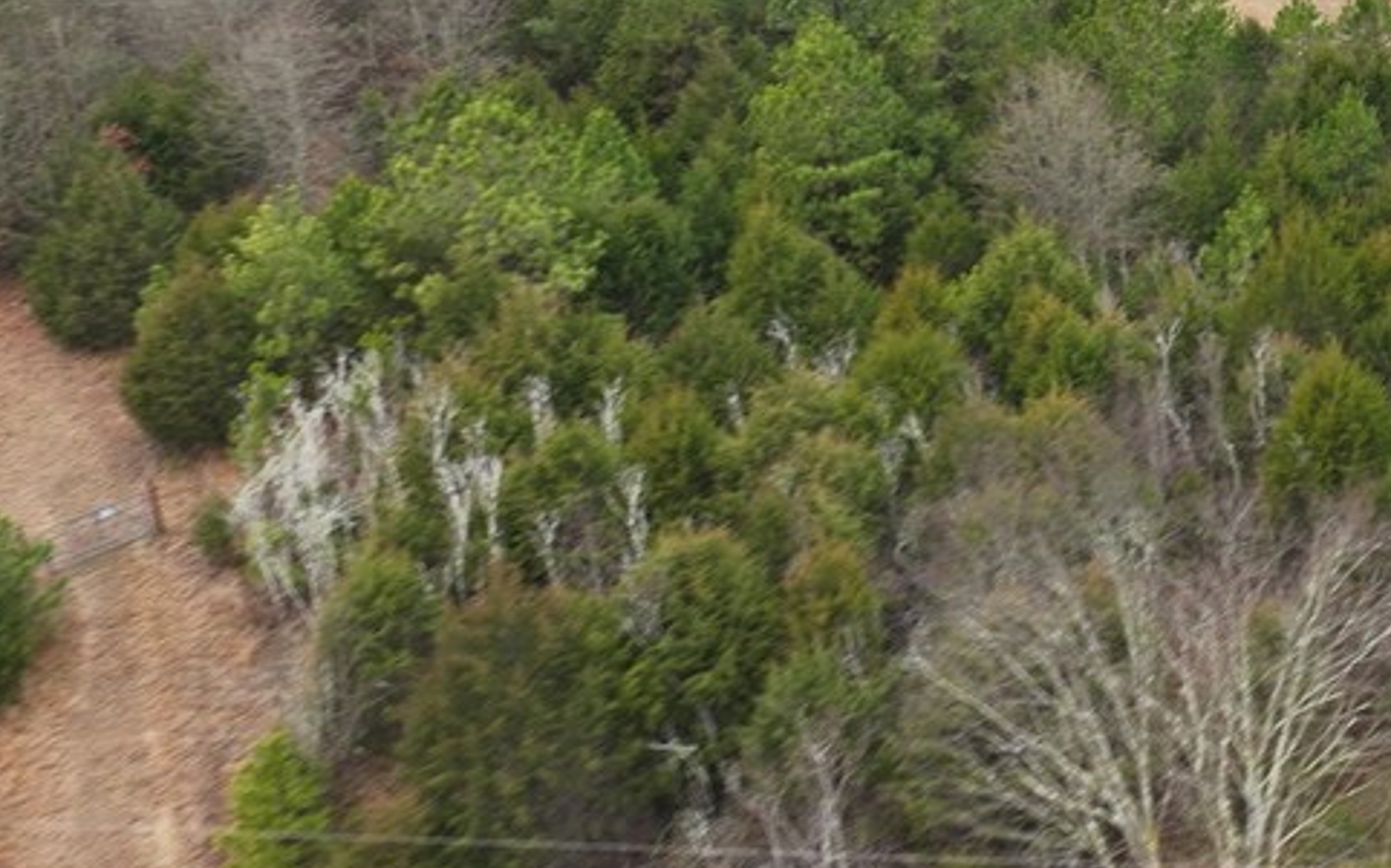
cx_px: 1319
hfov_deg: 34.8
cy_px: -154
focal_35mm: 54
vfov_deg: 22.2
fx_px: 2047
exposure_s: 1/50
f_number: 2.8
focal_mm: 12.29
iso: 160
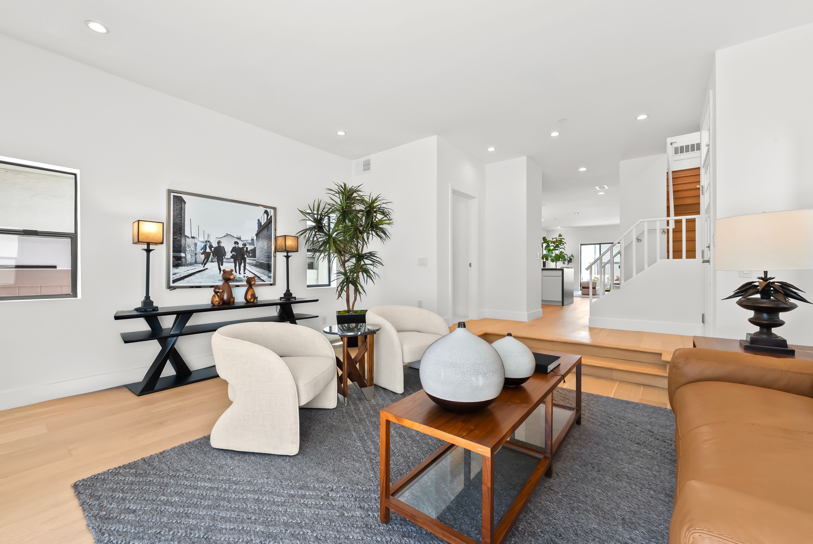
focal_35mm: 14
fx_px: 316
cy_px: 272
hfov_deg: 104.2
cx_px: 406
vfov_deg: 81.3
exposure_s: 1/10
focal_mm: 14
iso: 800
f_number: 10
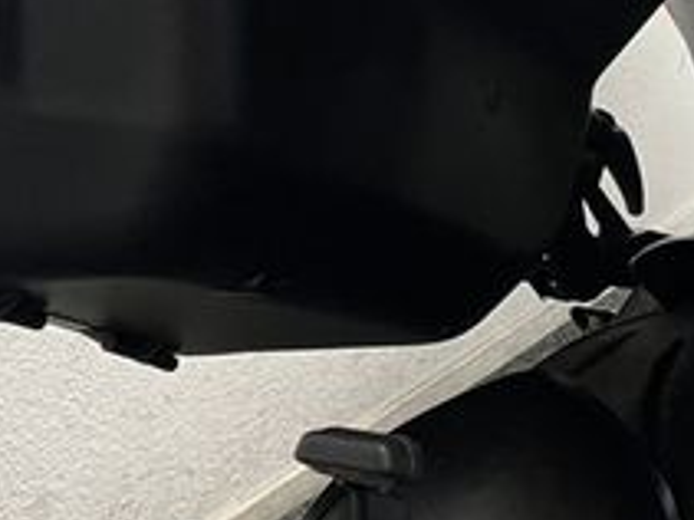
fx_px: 1583
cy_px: -132
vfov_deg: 17.6
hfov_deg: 24.6
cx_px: 464
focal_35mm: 79
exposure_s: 1/50
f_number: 1.6
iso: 125
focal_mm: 5.1
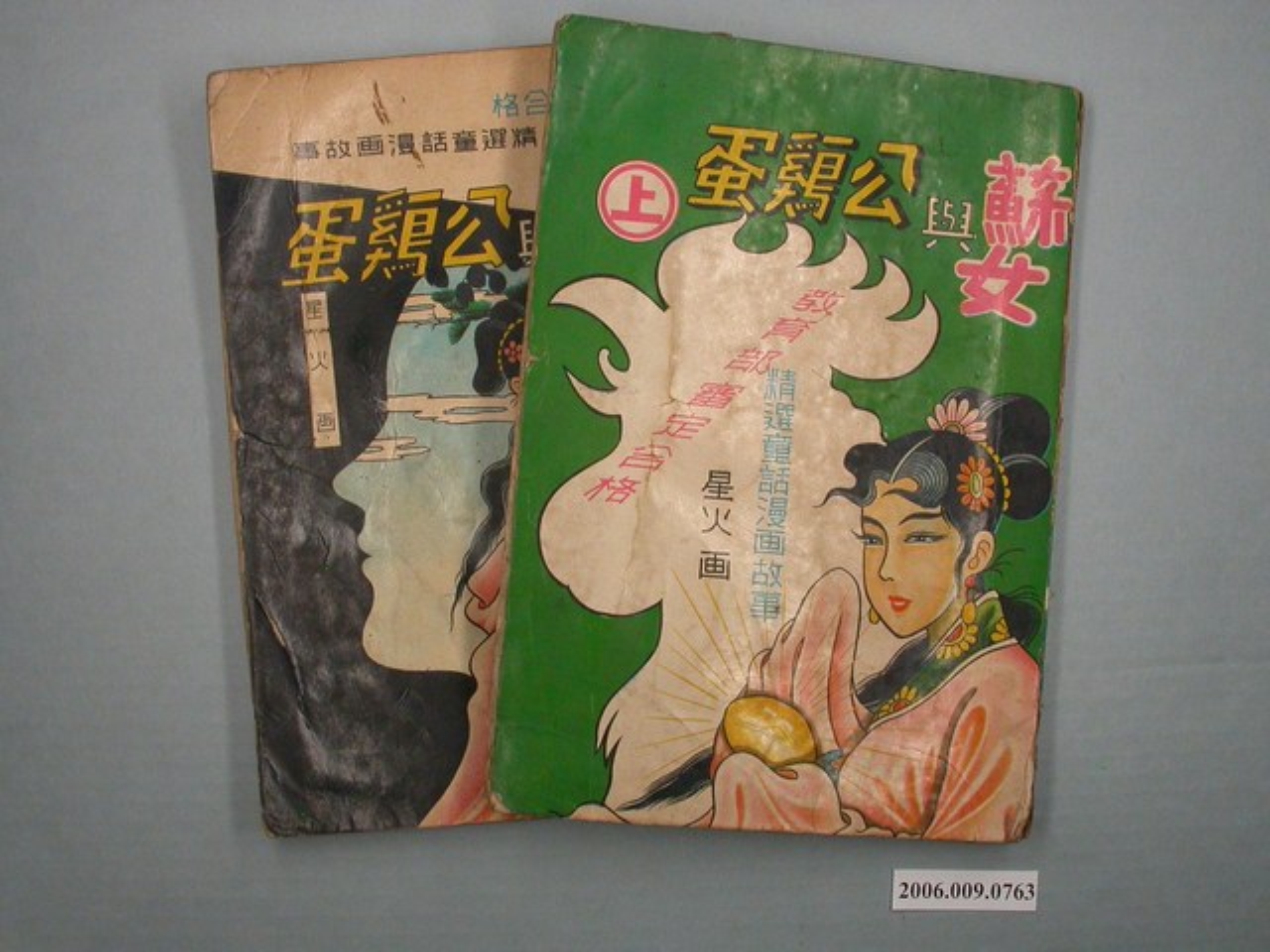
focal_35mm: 40
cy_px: 476
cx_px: 635
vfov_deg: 36.0
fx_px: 1468
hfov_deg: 46.8
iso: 200
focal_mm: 8.4
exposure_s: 1/30
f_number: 6
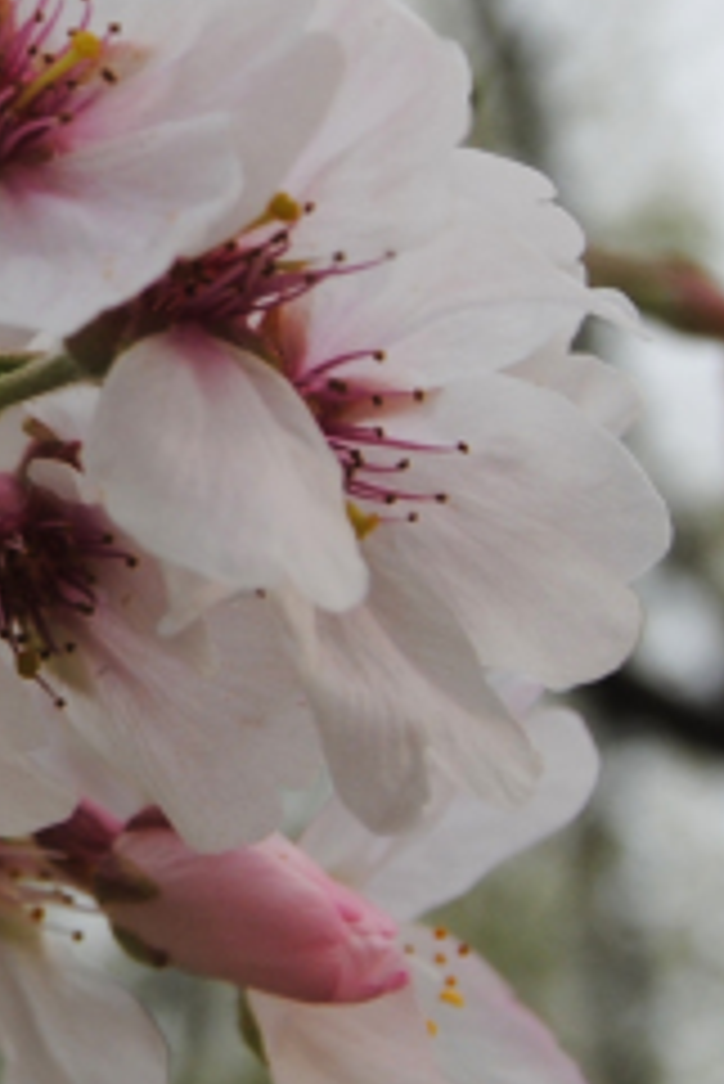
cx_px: -684
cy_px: 146
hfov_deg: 6.0
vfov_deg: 9.2
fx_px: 6721
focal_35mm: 223
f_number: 8
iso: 100
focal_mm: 35
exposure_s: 1/200
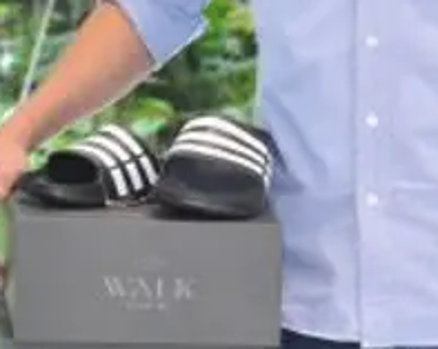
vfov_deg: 6.9
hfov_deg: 8.6
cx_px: -53
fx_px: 2886
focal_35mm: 223
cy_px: -72
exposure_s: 1/125
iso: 2500
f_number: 4
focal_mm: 60
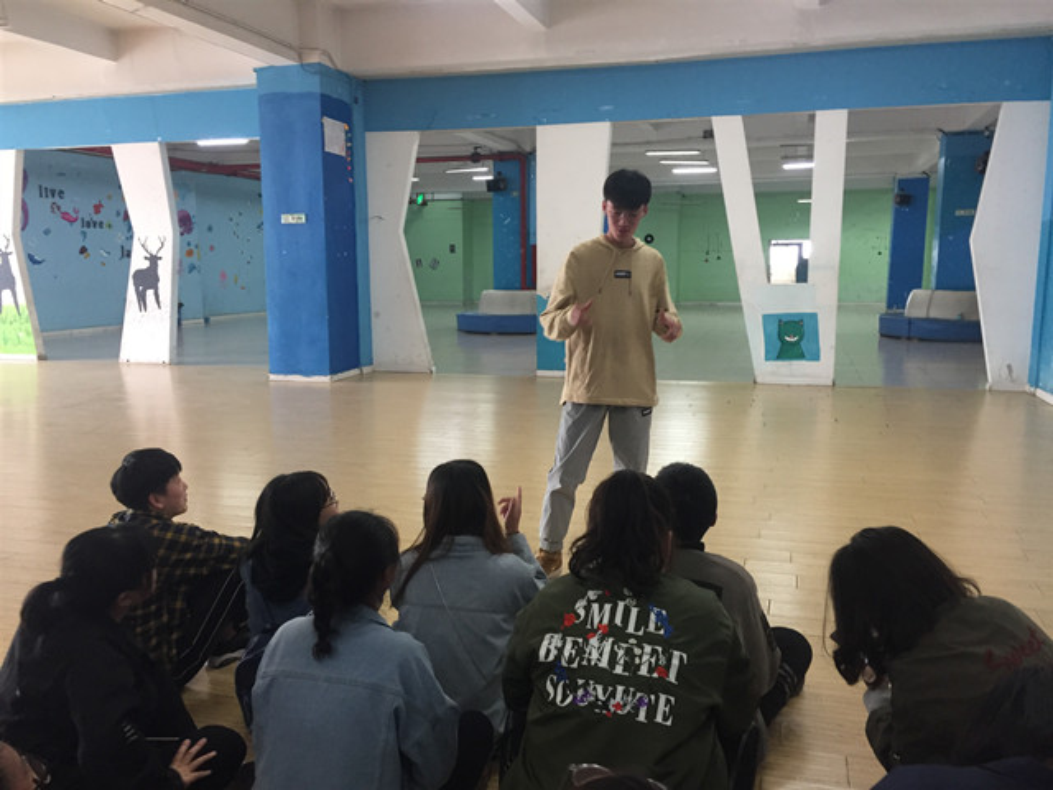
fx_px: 882
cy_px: 395
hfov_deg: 61.7
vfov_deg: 48.2
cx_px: 526
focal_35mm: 29
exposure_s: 1/33
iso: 160
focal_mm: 4.15
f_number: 2.2
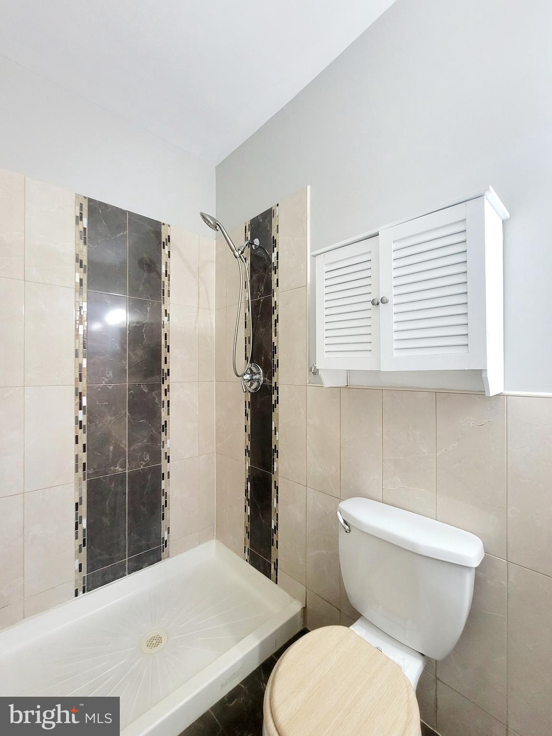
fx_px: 276
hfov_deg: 89.9
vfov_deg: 106.2
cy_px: 368
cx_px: 276
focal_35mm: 13
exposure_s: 1/60.2
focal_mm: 2.2
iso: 320
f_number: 2.2
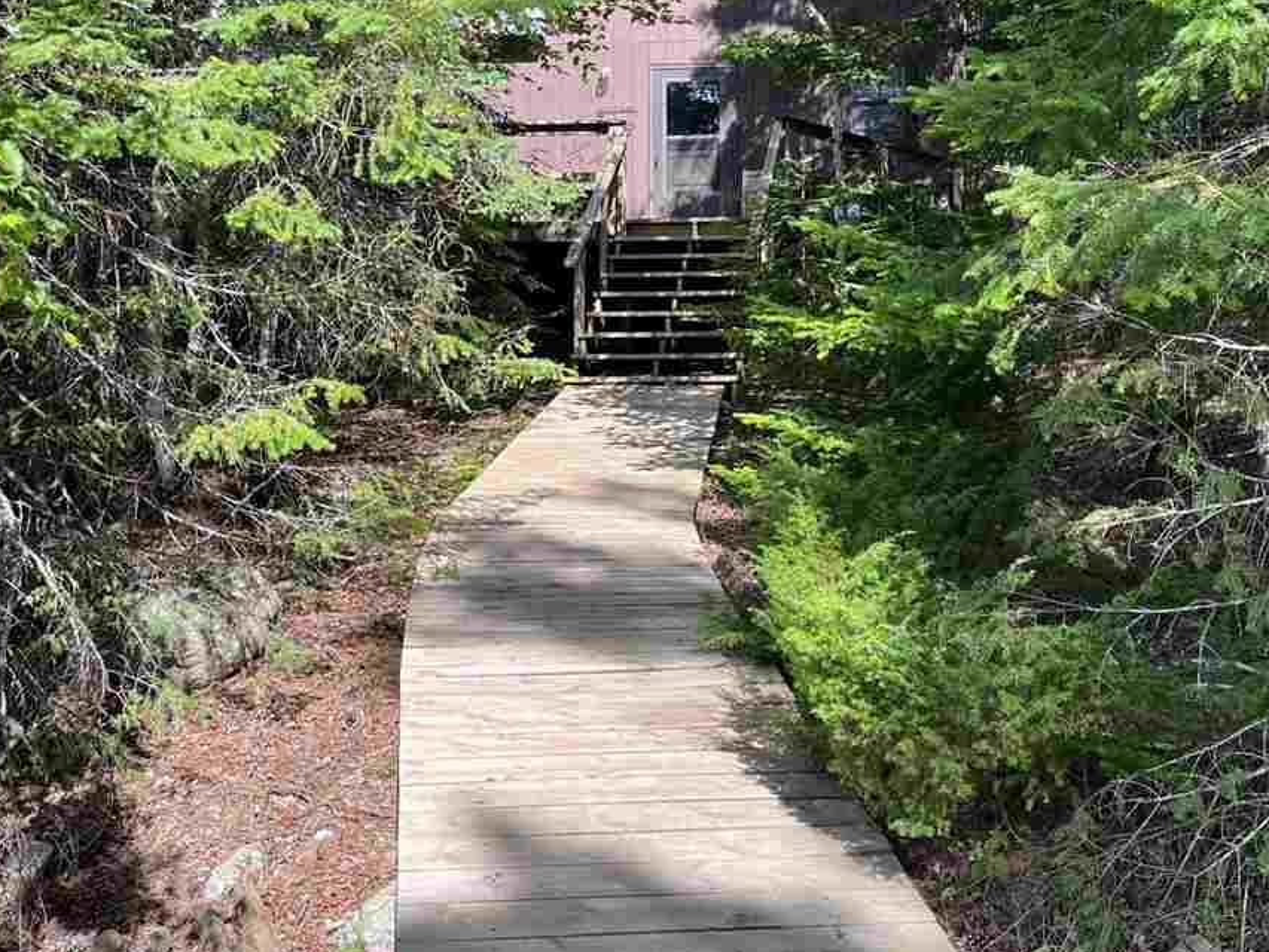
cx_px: 674
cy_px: 281
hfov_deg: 47.8
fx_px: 1430
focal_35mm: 39
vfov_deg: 36.3
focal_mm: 5.1
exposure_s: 1/727
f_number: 1.6
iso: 50
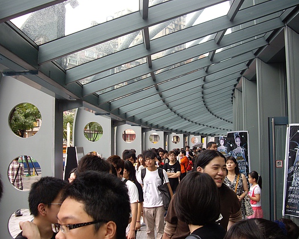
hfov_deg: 43.8
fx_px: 372
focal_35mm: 42
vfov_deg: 35.7
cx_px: 162
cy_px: 114
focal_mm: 7.9
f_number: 2.8
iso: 200
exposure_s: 1/80
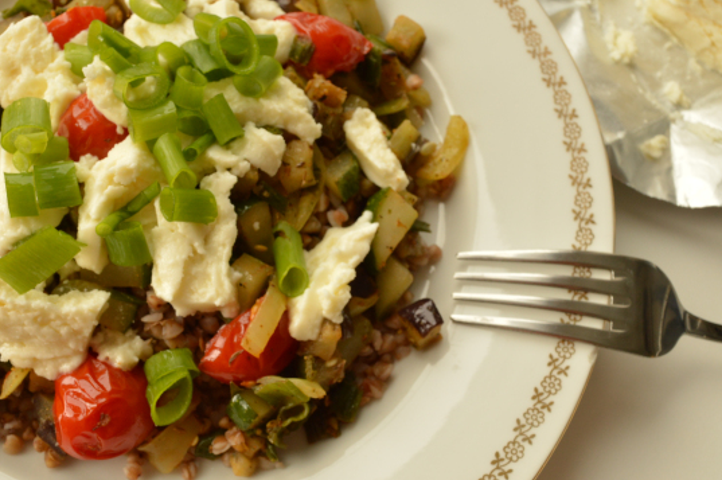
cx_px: 307
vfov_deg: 30.4
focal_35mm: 44
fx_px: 882
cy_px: 212
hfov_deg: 44.4
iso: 400
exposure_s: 1/30
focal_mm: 24
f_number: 9
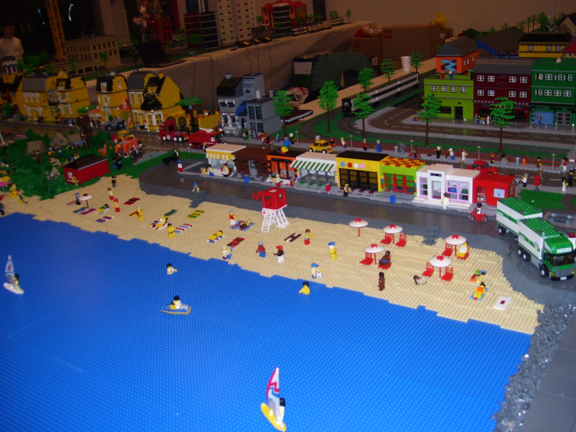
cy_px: 216
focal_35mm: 36
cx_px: 288
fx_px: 599
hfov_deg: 51.4
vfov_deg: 39.7
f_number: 2.7
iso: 80
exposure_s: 1/60
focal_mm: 6
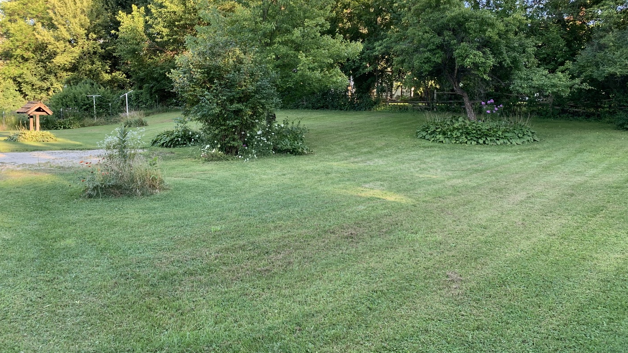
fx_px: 483
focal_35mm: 29
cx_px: 317
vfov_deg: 39.7
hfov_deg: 66.1
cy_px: 116
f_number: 1.8
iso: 32
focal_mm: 4.25
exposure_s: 1/122
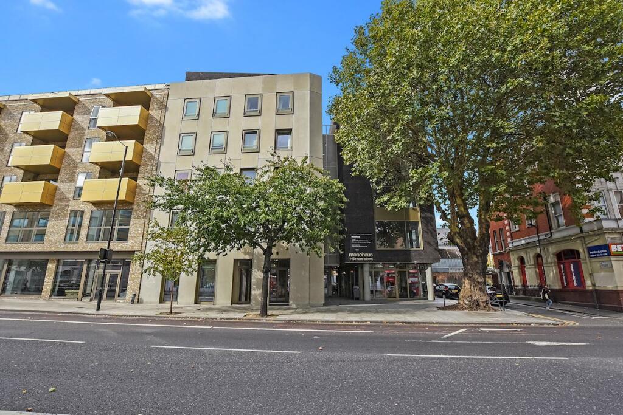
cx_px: 312
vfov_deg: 72.1
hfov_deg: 95.0
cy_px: 208
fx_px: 286
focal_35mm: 16
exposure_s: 1/160
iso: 250
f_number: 9
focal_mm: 11
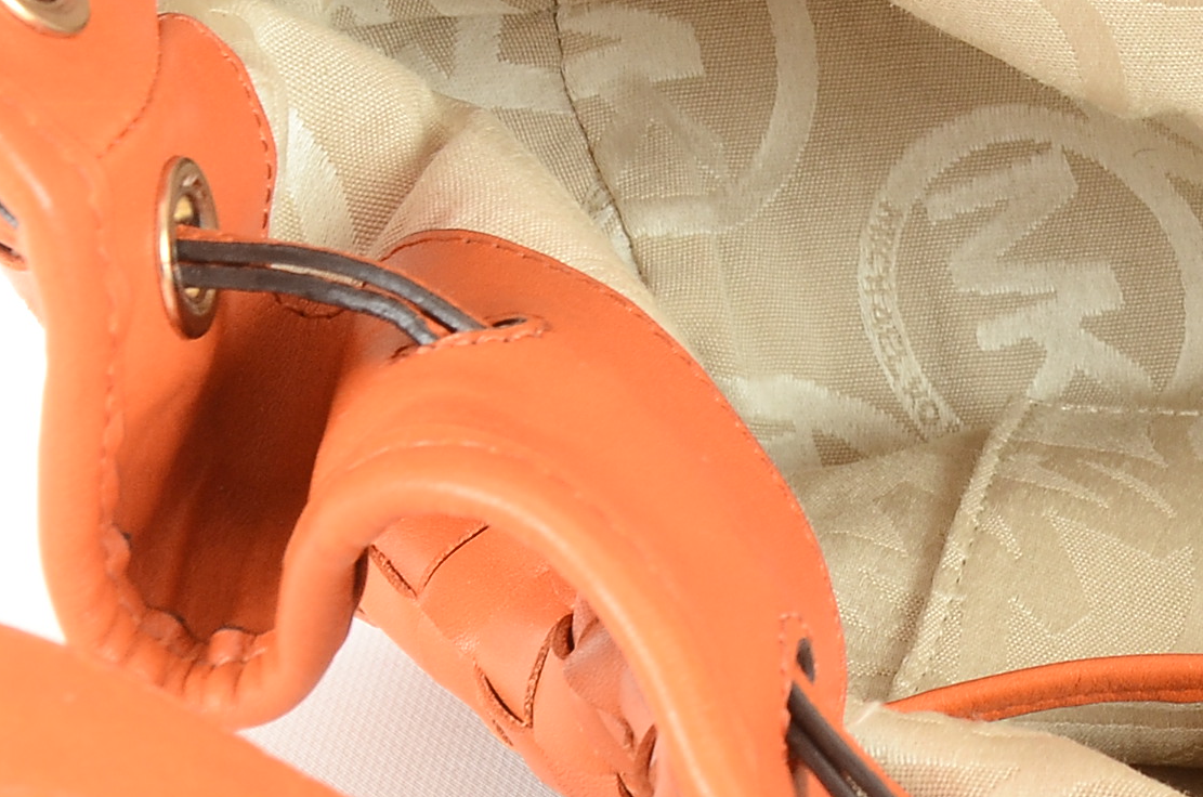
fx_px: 4824
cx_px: 1766
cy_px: -126
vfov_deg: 9.3
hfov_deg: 13.4
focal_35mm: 145
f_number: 10
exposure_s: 1/60
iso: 320
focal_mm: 29
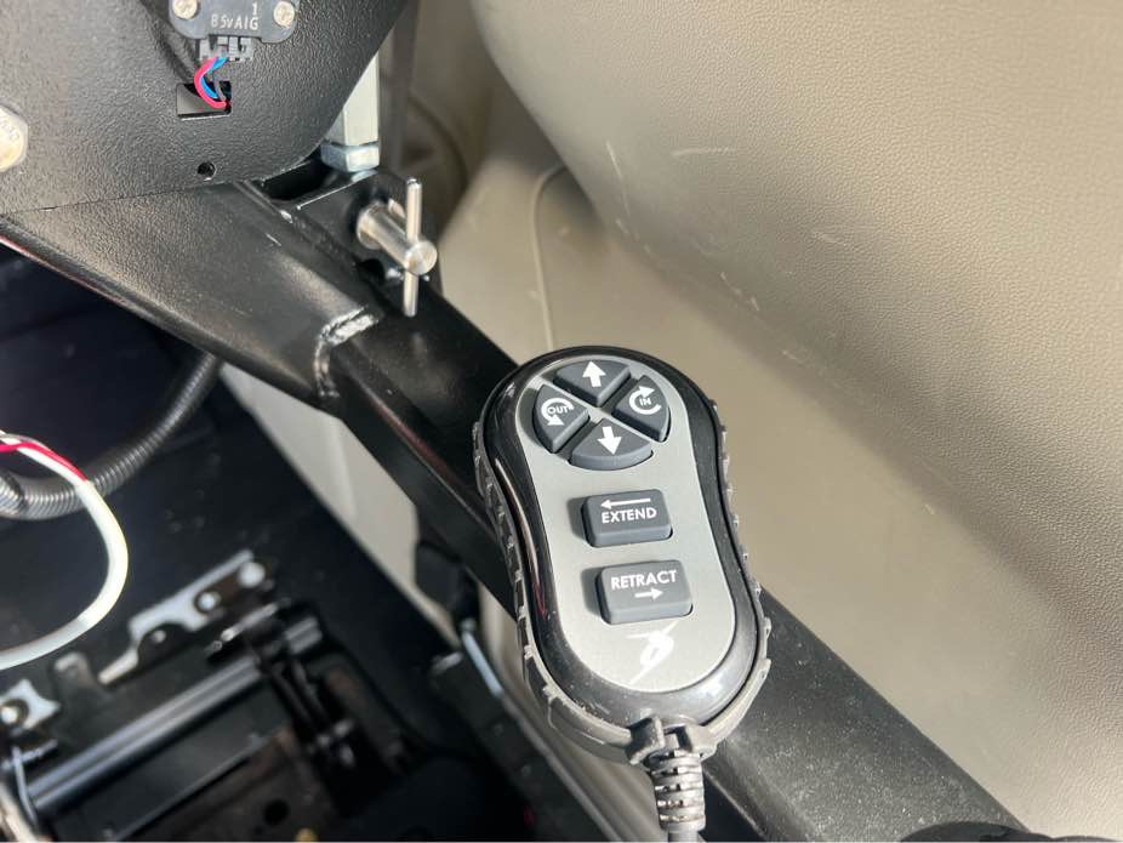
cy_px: 422
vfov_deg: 53.1
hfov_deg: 67.3
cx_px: 562
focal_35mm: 26
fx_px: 844
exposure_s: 1/121
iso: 80
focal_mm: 5.7
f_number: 1.5
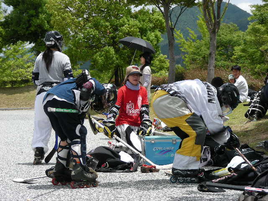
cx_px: 134
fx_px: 875
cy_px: 100
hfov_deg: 17.4
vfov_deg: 13.1
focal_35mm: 113
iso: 50
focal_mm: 18.9
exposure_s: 1/459
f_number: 4
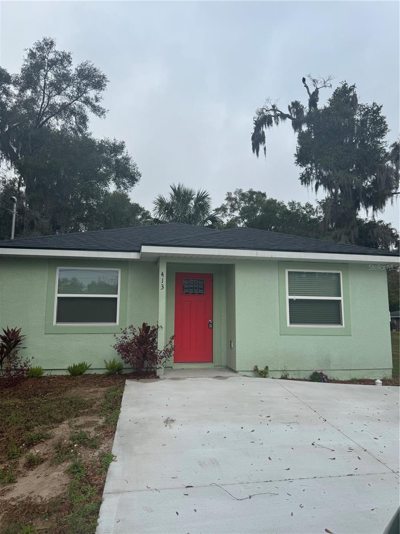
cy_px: 267
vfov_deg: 71.6
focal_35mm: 24
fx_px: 370
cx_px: 200
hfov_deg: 56.8
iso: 80
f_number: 1.78
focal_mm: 6.76
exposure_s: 1/3597
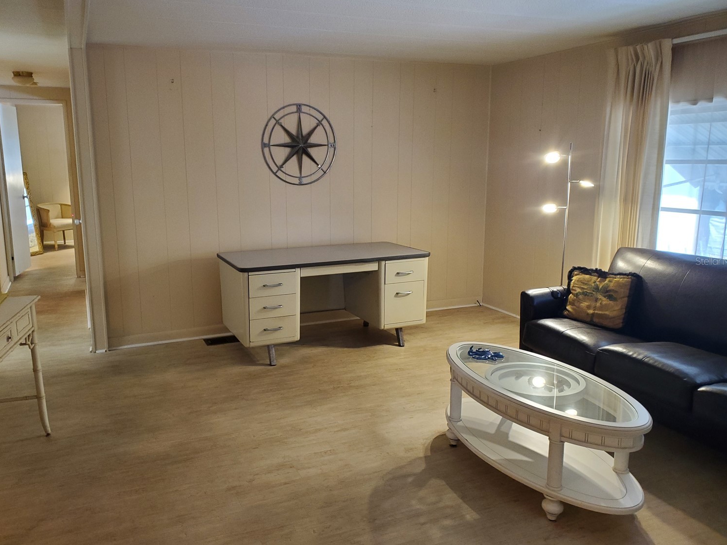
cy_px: 261
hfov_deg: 63.4
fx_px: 588
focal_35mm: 28
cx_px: 350
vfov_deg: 49.7
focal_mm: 4.3
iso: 250
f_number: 2.4
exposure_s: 1/60
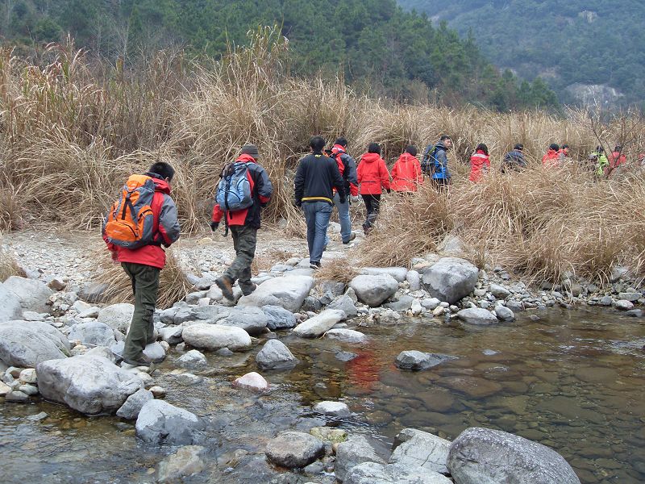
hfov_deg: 50.1
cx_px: 322
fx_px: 689
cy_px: 242
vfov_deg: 38.7
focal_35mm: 37
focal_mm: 6.3
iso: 80
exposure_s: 1/90
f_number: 2.8
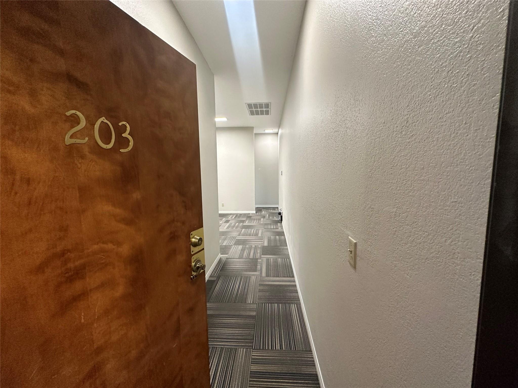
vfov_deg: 85.7
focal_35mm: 14
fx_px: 209
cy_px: 194
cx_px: 259
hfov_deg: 102.1
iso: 250
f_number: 2.2
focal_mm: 2.22
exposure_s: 1/60
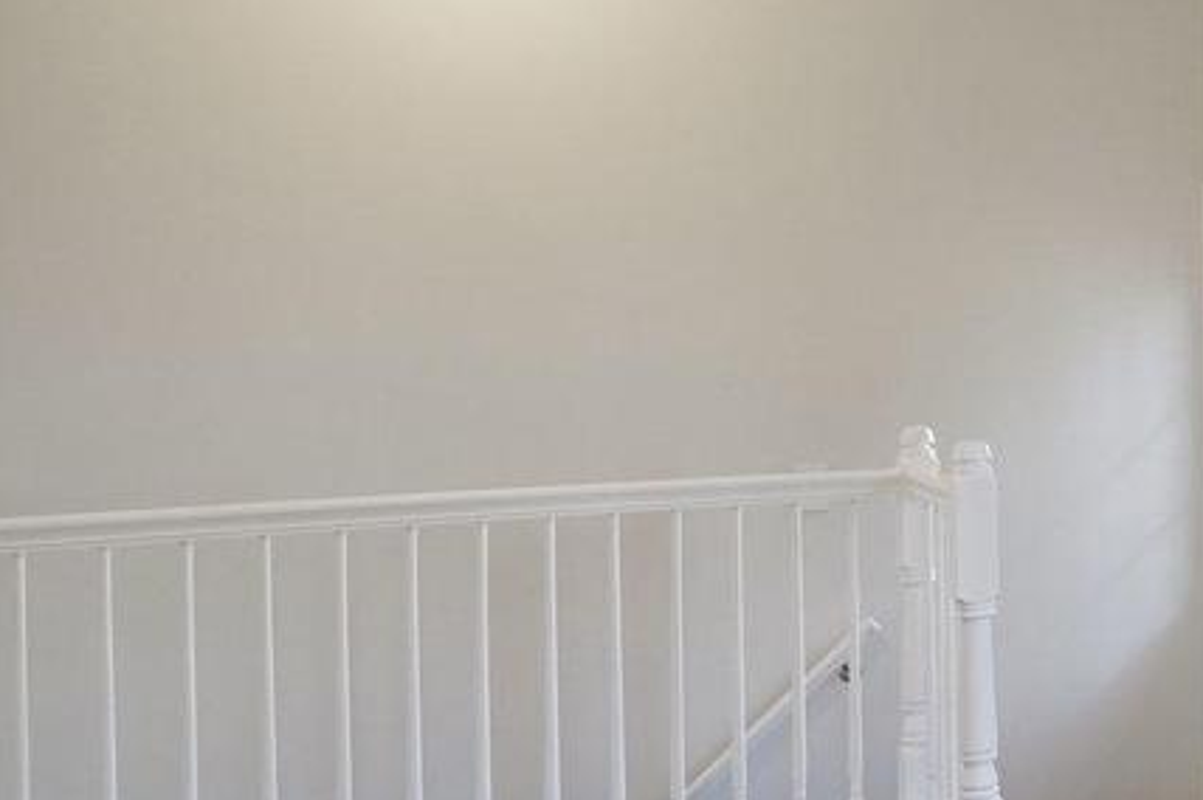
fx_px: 1803
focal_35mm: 54
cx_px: 1910
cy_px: 242
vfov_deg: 24.8
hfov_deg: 25.2
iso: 1250
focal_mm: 16
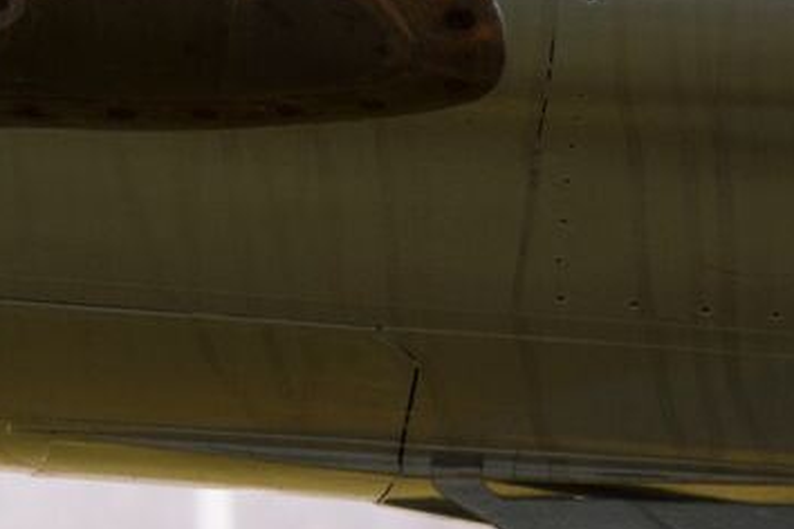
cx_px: -489
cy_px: -41
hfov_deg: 4.4
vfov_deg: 2.9
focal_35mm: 467
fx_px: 10299
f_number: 8
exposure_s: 1/250
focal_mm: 86
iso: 360
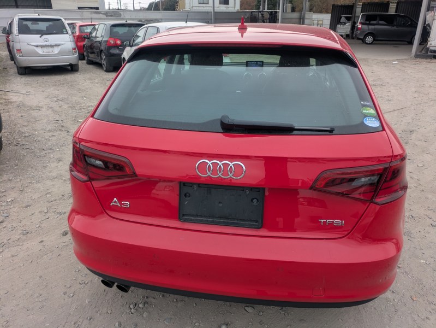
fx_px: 315
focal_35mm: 25
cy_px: 164
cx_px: 218
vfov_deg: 54.9
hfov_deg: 69.4
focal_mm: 5.43
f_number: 1.89
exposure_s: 1/436
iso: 45
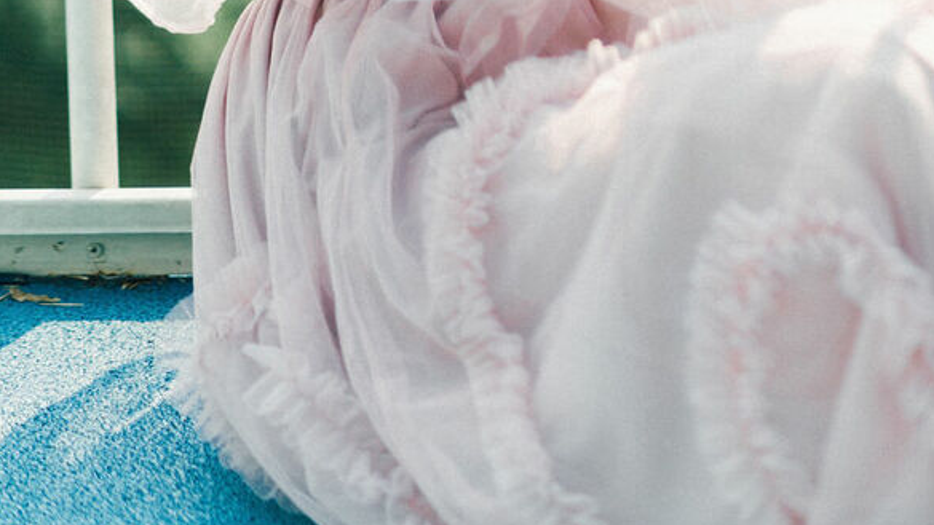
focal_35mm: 155
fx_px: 3839
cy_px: -661
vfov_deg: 7.4
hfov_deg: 13.9
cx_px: 580
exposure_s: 1/3200
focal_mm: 55
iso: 100
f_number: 2
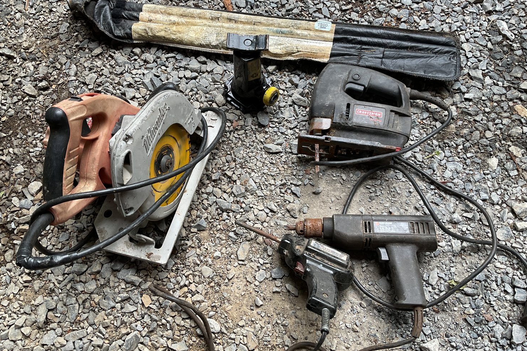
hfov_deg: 60.3
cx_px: 269
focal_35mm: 31
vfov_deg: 42.3
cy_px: 160
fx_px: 454
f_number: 1.8
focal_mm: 3
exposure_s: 1/120
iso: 25
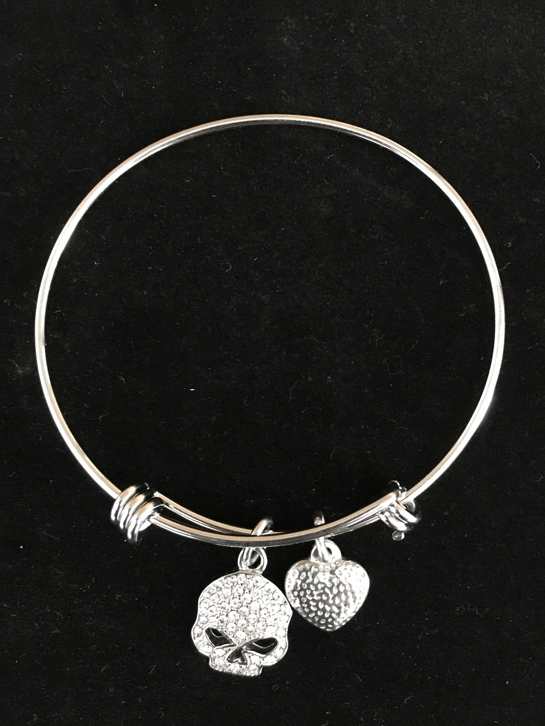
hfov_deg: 48.2
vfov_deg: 61.7
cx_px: 272
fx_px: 609
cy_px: 363
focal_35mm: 29
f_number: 2.2
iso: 640
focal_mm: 4.15
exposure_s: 1/15
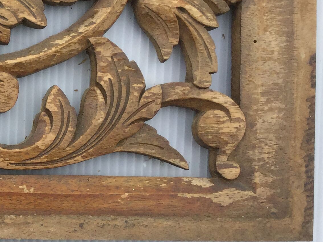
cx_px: -104
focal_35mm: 89
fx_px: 831
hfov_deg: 20.1
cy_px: 172
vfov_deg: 16.5
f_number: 2.4
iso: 25
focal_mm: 3.3
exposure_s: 1/460
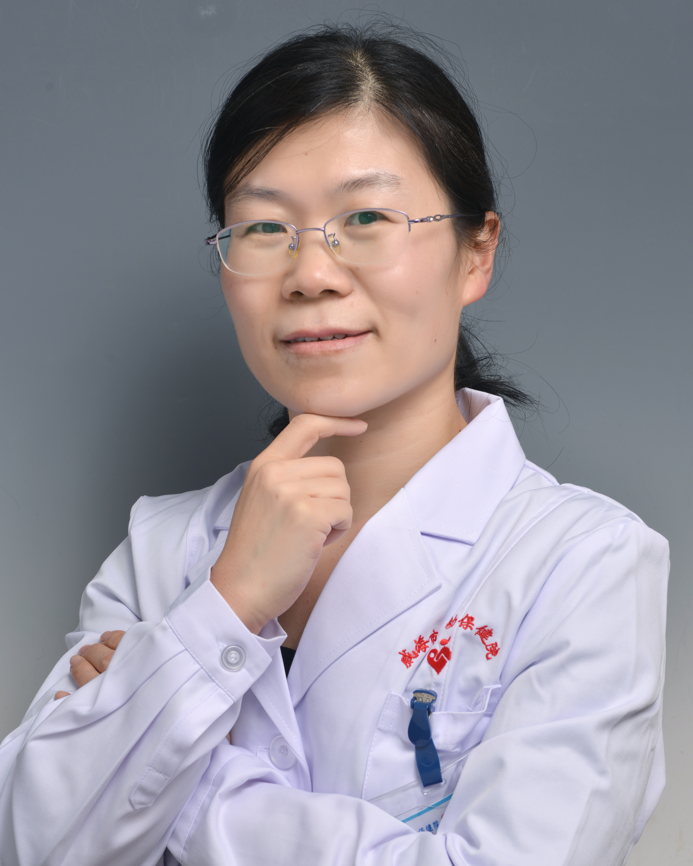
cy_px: 548
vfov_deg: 22.9
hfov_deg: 18.5
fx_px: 2128
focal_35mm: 83
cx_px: 343
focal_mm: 60
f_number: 10
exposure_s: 1/125
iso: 100
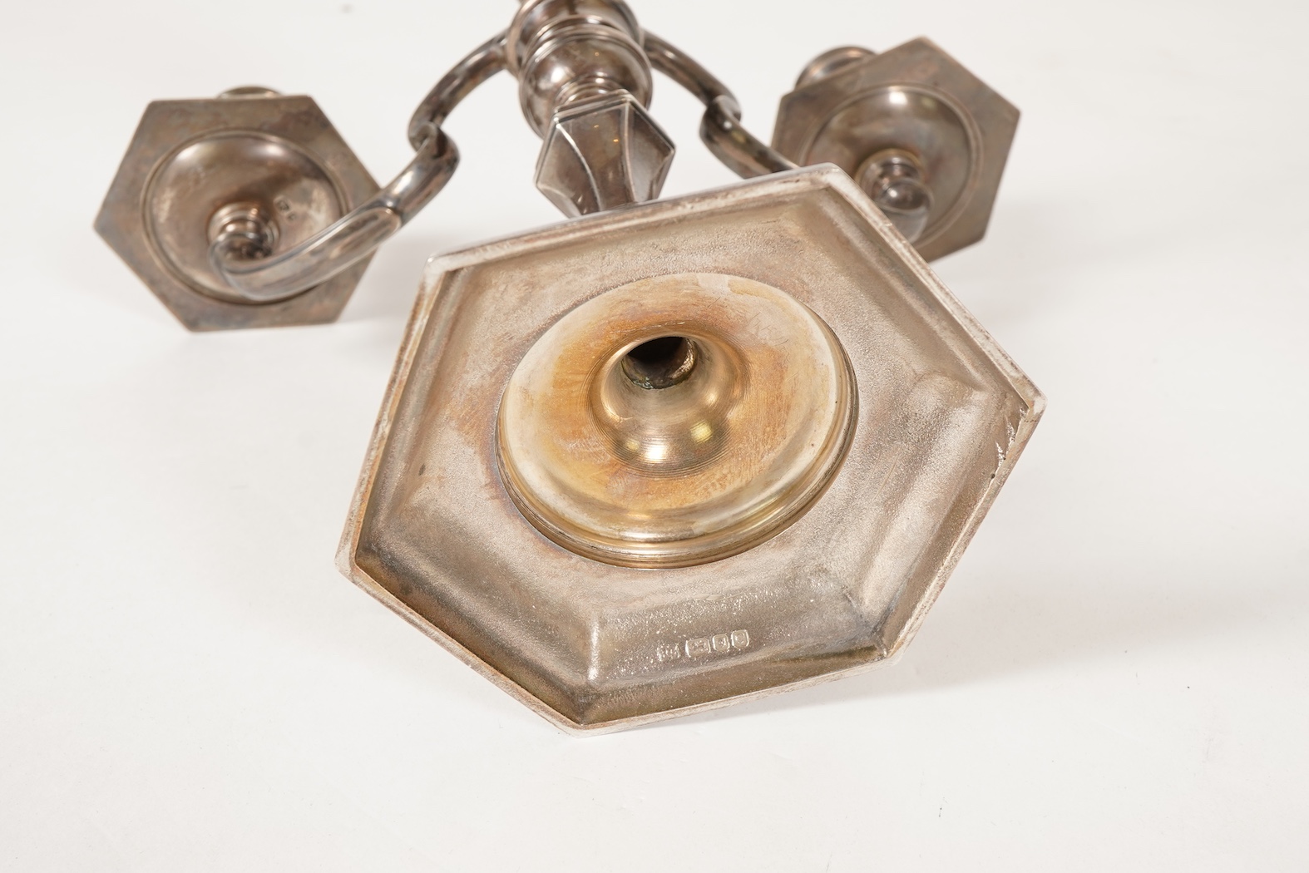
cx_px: 654
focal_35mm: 45
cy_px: 436
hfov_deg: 43.6
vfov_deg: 29.9
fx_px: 1636
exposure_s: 1/125
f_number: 16
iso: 320
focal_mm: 30
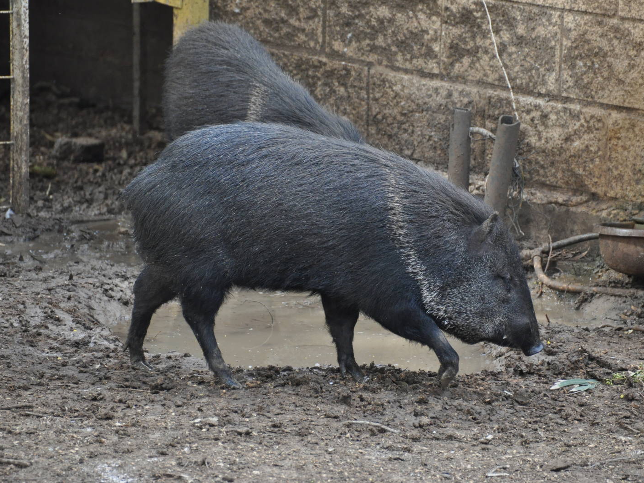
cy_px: 242
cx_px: 354
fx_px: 9099
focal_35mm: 489
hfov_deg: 4.1
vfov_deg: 3.0
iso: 1000
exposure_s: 1/320
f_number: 5.6
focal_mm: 300
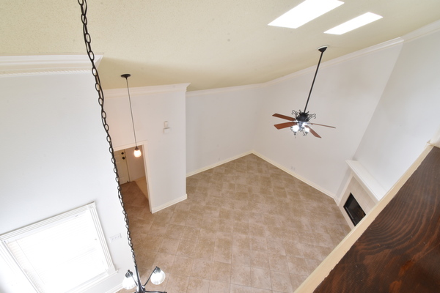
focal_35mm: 16
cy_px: 155
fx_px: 196
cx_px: 210
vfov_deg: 73.7
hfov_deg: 96.7
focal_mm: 10
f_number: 22
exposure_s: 3
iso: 100
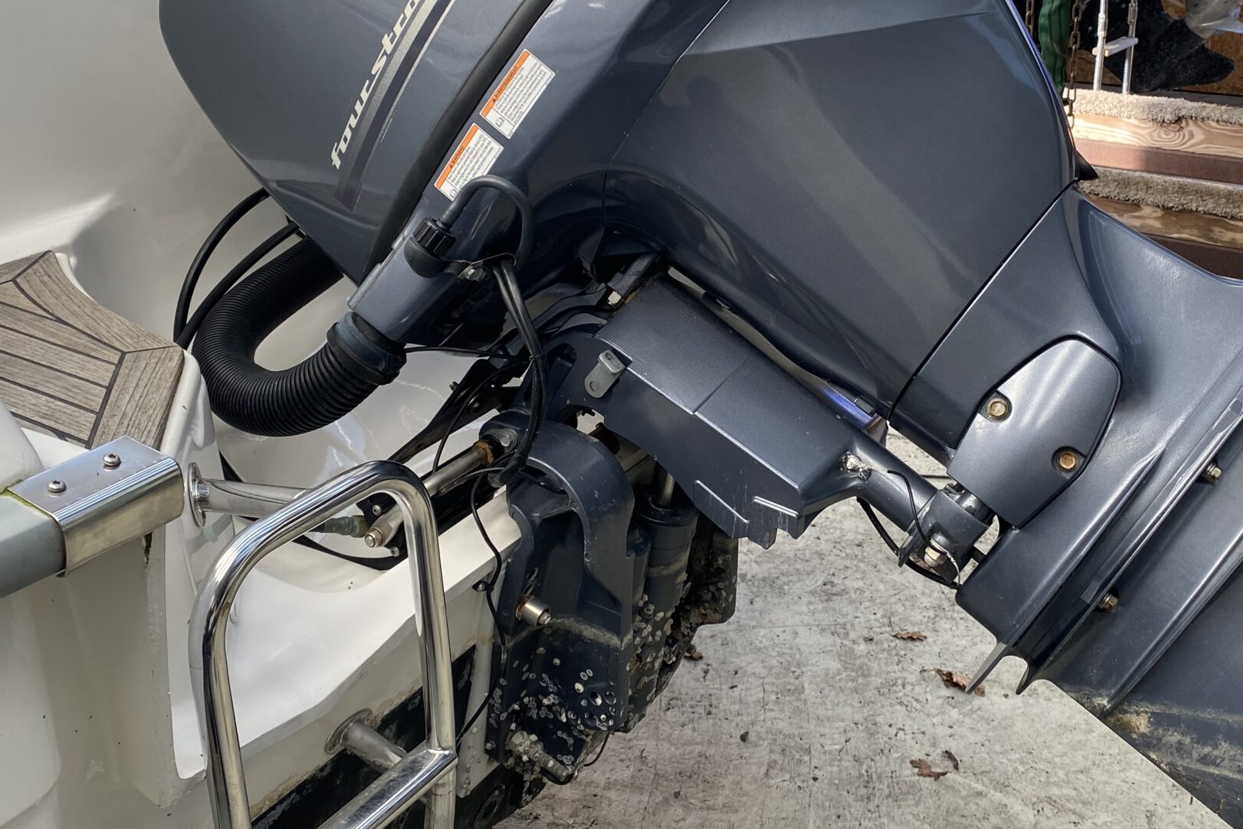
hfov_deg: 45.4
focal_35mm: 43
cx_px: 665
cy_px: 292
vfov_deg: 31.0
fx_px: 1484
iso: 32
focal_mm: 4.25
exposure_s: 1/122
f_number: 1.8
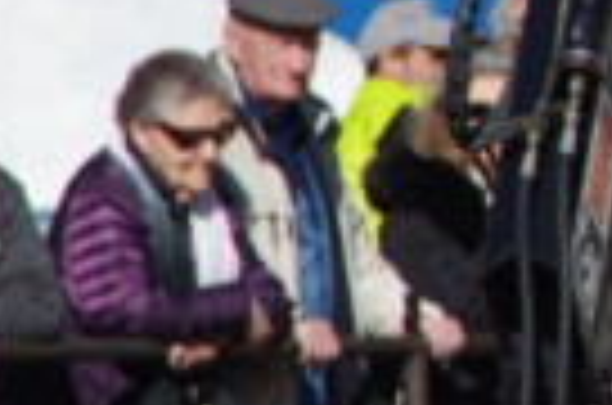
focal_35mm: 1101
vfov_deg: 1.2
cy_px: -38
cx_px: 1035
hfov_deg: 1.9
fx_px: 18673
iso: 200
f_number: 11
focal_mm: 200
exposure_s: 1/400
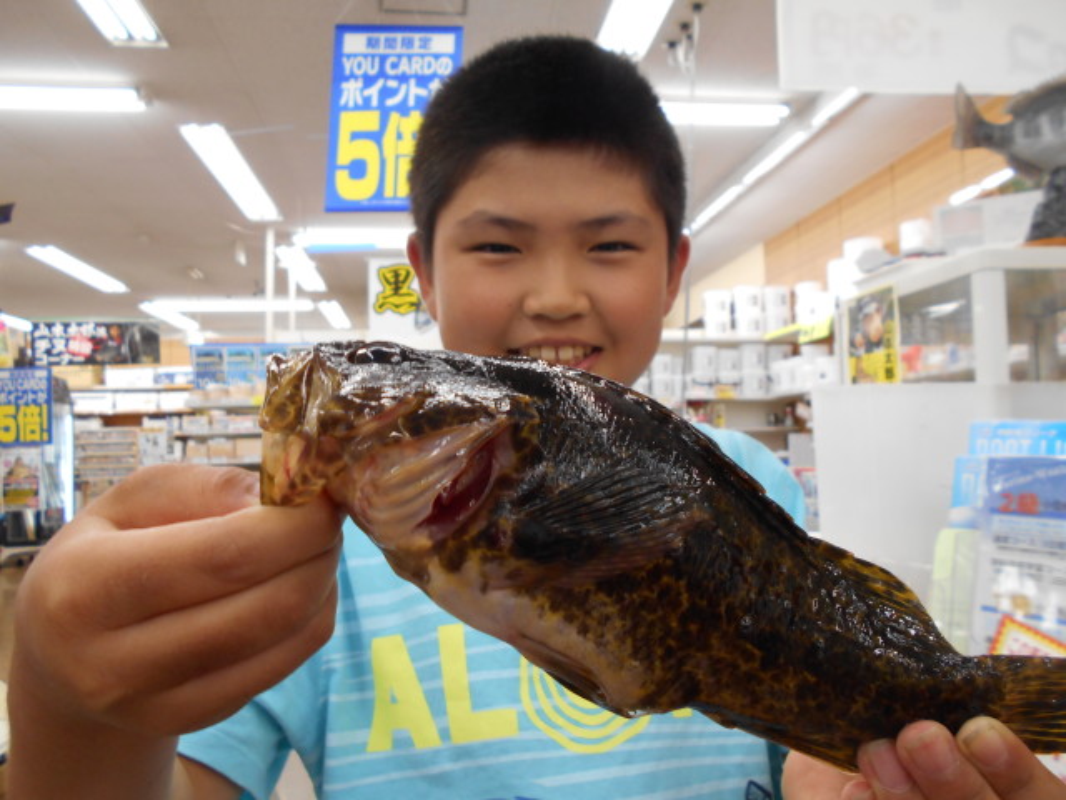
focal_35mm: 26
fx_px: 801
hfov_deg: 67.3
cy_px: 400
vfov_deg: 53.1
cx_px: 533
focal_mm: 4.6
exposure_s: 1/30
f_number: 3.2
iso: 160
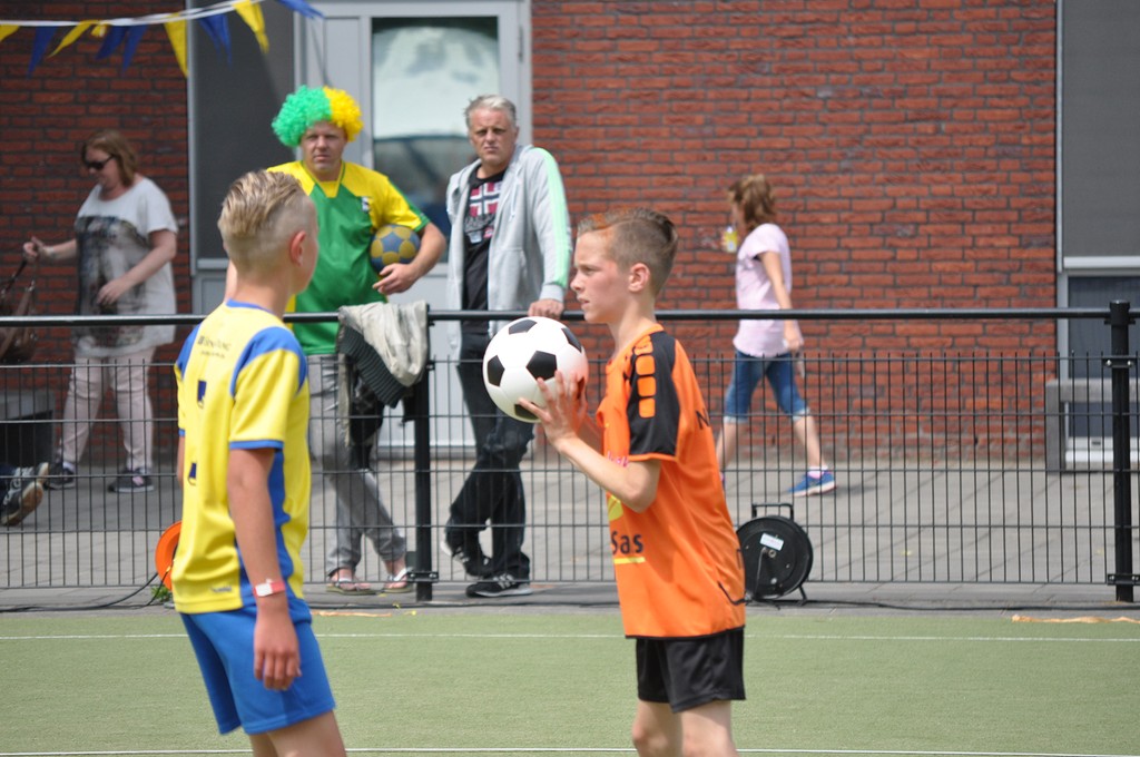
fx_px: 7116
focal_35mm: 225
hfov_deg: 9.2
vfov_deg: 6.1
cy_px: 378
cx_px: 570
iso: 400
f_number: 5
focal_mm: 150
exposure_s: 1/1600
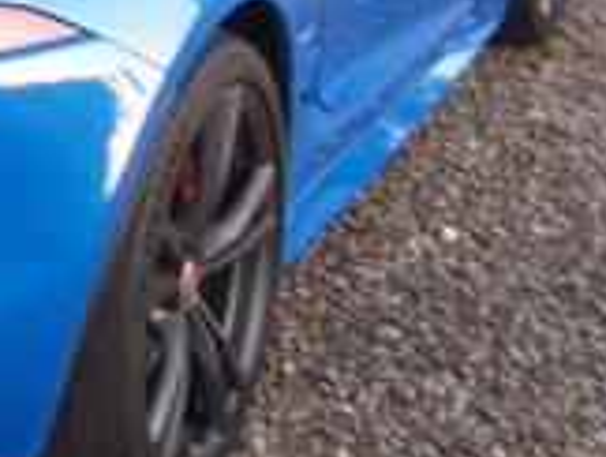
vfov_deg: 12.5
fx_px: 2069
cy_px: 71
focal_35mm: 118
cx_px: -228
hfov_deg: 15.7
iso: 140
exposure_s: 1/30
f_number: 2.8
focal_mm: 6.3
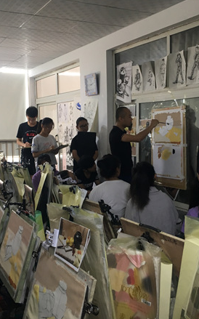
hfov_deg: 30.5
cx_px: 92
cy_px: 161
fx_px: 365
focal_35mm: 42
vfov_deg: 47.2
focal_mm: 4.15
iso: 64
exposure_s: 1/33
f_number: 2.2
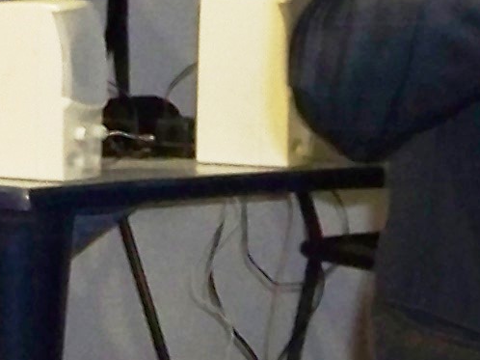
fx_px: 7651
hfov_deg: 3.6
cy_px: -201
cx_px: 216
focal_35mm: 552
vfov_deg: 2.7
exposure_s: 1/30
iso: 400
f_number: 3.2
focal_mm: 17.6
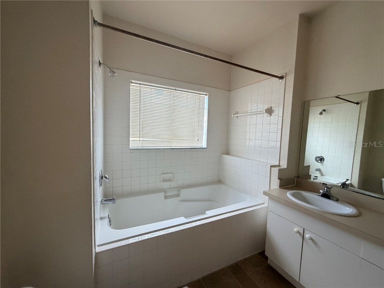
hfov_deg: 102.1
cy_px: 144
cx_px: 192
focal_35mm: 14
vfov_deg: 85.7
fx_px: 155
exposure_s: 1/121
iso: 250
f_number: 2.2
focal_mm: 2.22
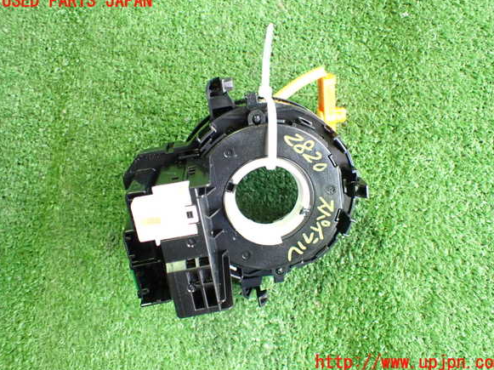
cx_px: 253
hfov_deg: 58.4
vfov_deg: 45.4
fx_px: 442
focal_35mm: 31
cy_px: 182
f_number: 2.3
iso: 800
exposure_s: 1/50
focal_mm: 5.4
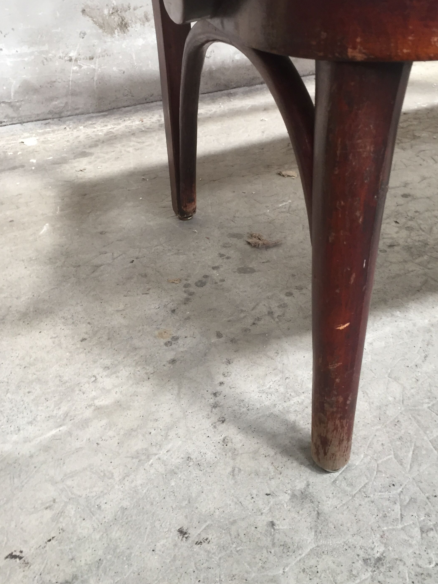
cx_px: 225
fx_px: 574
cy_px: 250
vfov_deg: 53.8
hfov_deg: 41.8
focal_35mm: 34
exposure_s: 1/33
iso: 125
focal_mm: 4.15
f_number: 2.2
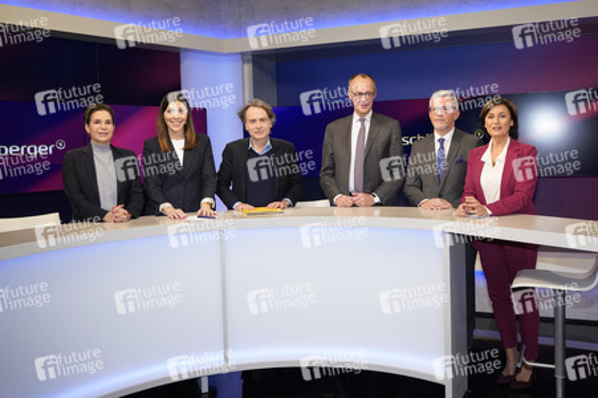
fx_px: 465
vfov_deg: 46.3
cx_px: 299
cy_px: 199
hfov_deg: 65.5
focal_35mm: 28
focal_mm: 28
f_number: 5.6
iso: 2000
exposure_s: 1/125
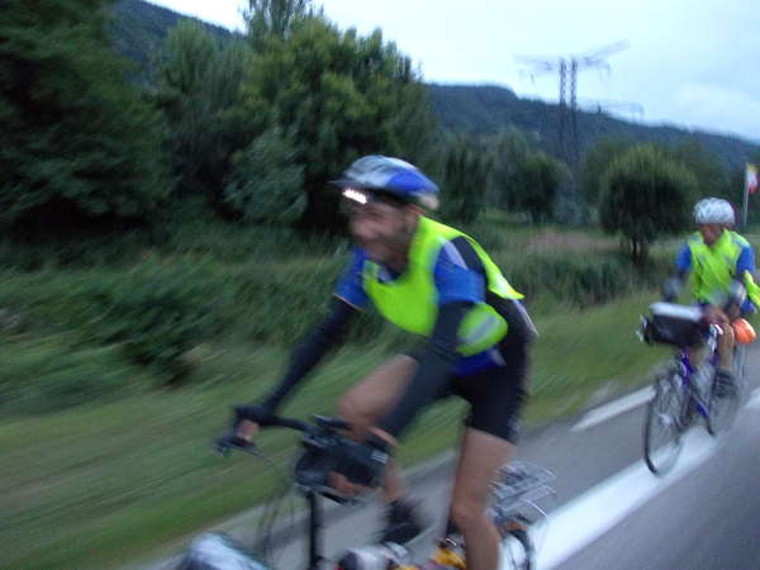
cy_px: 285
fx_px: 615
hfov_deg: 63.4
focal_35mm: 28
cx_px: 380
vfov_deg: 49.7
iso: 200
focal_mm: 4
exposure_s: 1/20
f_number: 2.7
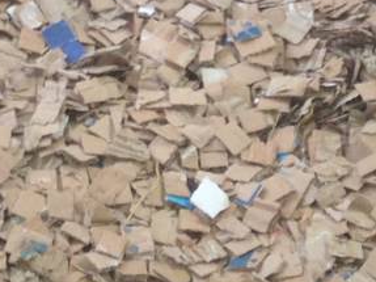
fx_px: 1998
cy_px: -409
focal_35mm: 184
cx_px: 84
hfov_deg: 10.7
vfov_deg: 7.5
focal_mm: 4.12
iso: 50
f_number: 2.4
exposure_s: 1/24
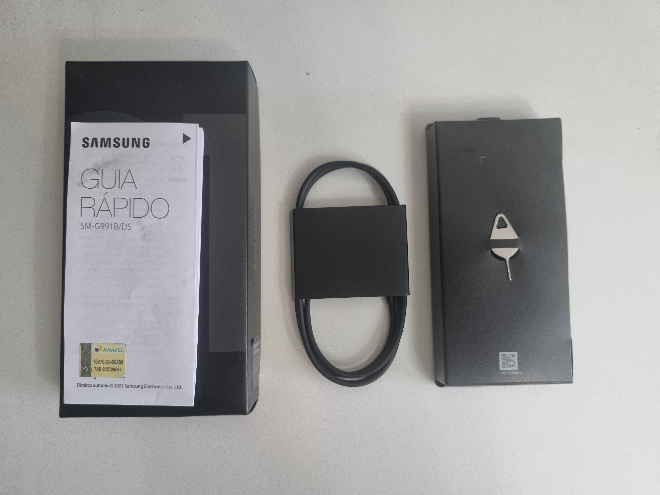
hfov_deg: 67.3
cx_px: 330
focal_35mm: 26
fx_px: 496
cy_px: 248
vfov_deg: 53.1
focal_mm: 5.4
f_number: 1.8
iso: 320
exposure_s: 1/40
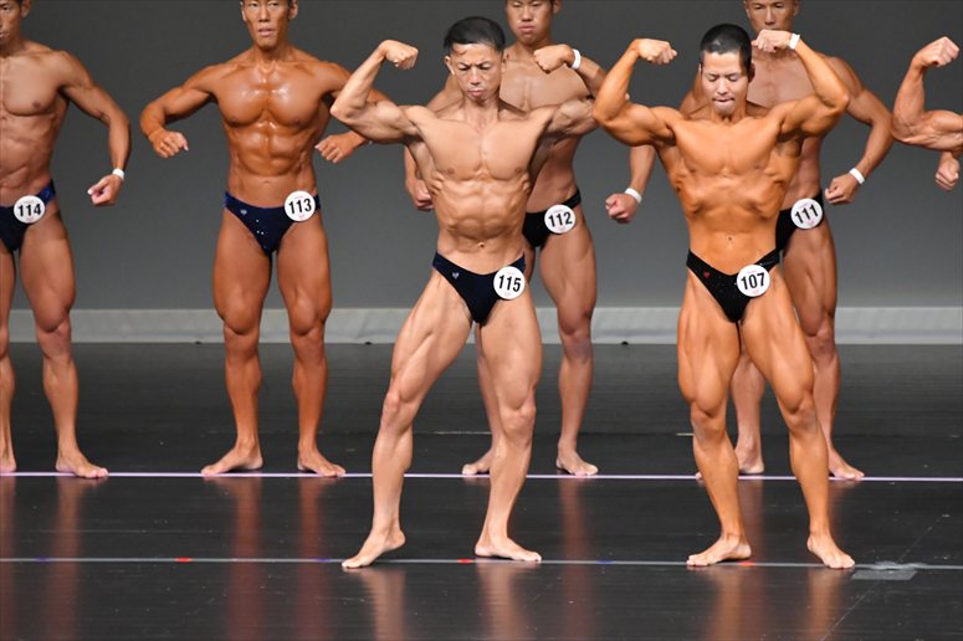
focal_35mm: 375
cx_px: 482
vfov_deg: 3.7
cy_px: 320
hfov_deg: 5.5
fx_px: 10026
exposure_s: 1/400
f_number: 5.6
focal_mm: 250
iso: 5000
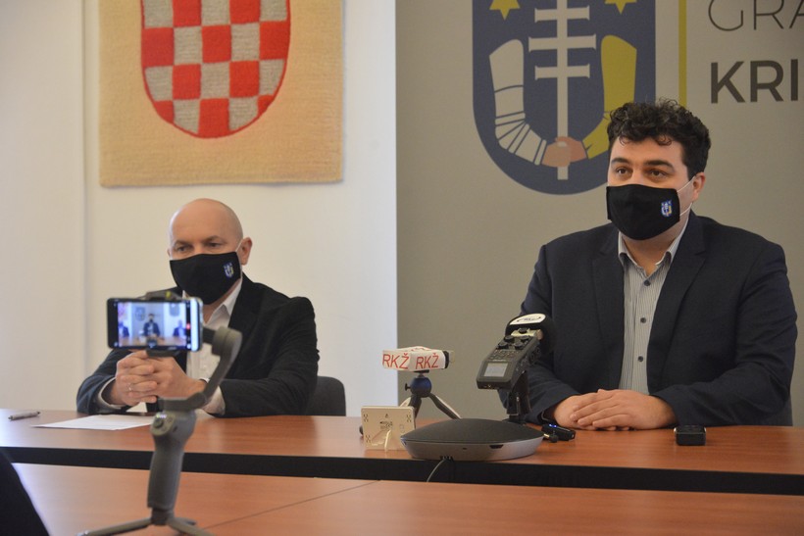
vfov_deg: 14.9
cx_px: 402
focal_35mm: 92
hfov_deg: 22.1
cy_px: 268
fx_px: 2055
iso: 6400
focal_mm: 92
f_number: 5.3
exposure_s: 1/100
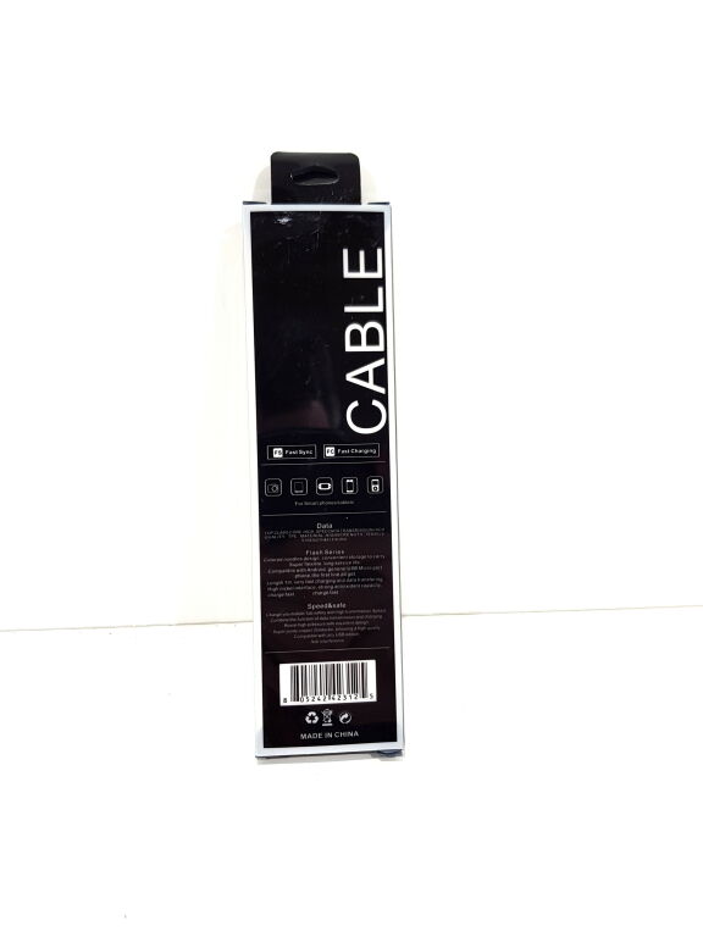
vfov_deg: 67.3
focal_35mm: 26
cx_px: 352
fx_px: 704
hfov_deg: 53.1
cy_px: 468
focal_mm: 4.2
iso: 50
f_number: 1.7
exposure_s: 1/100
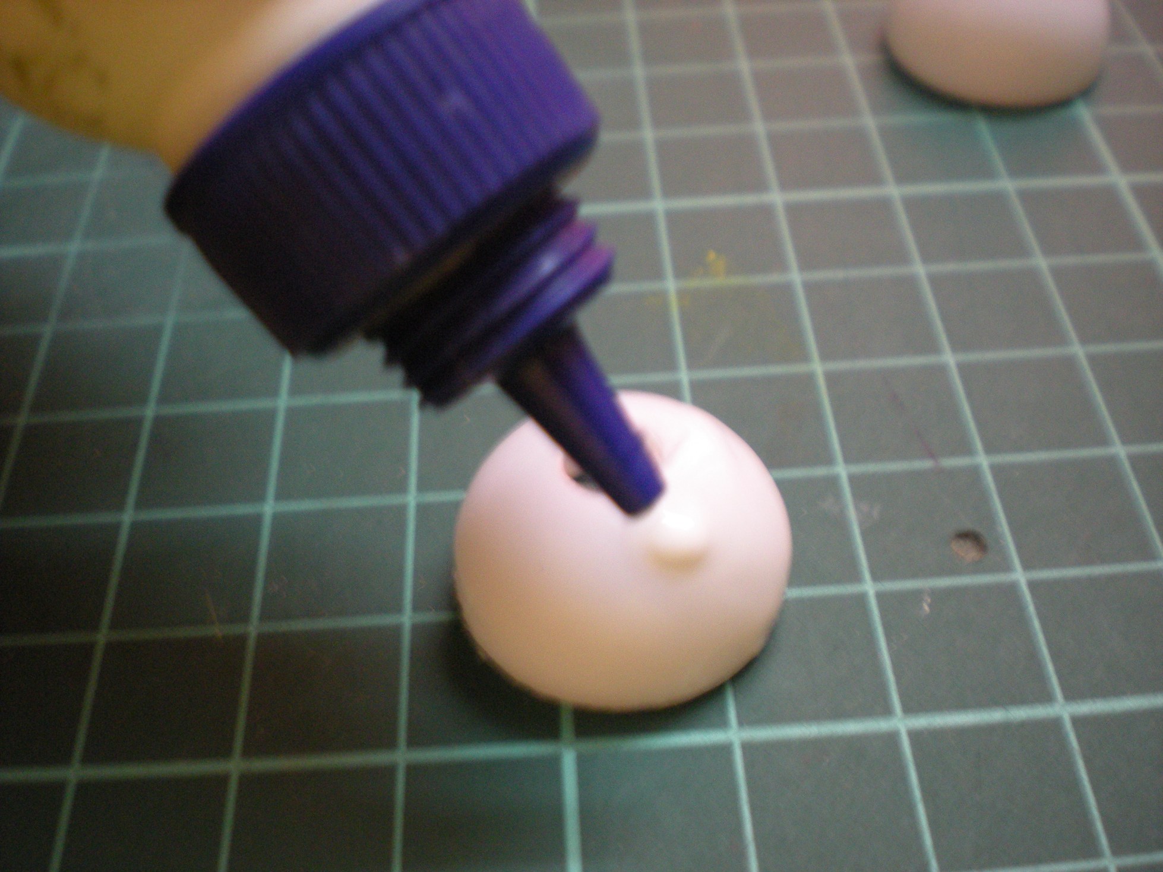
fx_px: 1277
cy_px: 436
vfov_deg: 37.7
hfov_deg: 49.0
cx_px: 582
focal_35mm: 38
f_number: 3.1
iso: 291
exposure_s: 1/8
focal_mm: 6.3
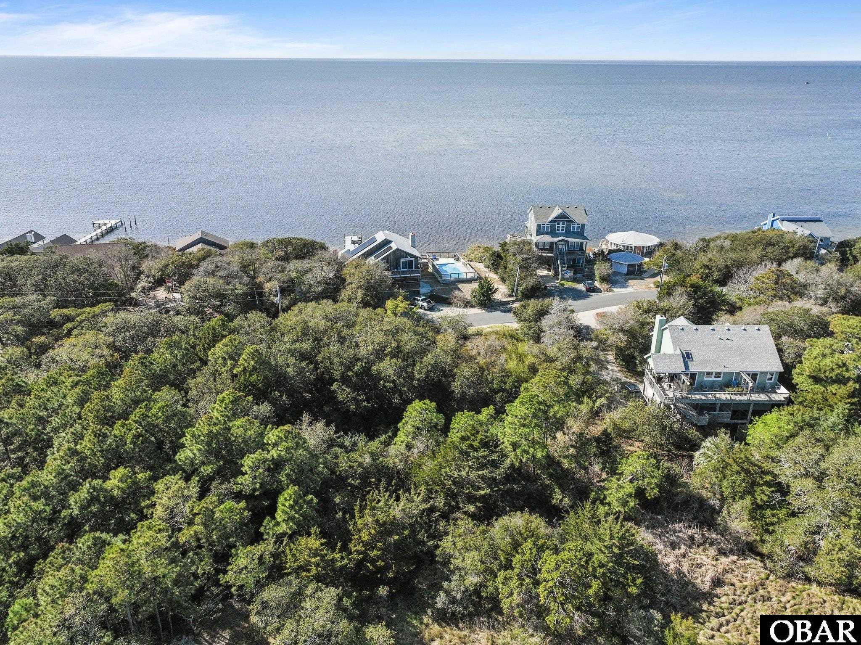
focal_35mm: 24
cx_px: 430
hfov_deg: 71.6
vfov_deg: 56.8
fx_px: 597
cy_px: 322
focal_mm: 12.29
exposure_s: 1/5000
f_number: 2.8
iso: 100
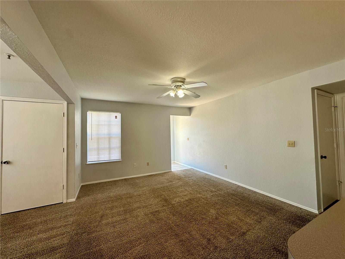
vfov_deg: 85.7
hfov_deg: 102.1
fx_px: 140
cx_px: 172
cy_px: 130
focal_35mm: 14
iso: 64
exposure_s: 1/120
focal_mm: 2.22
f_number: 2.2
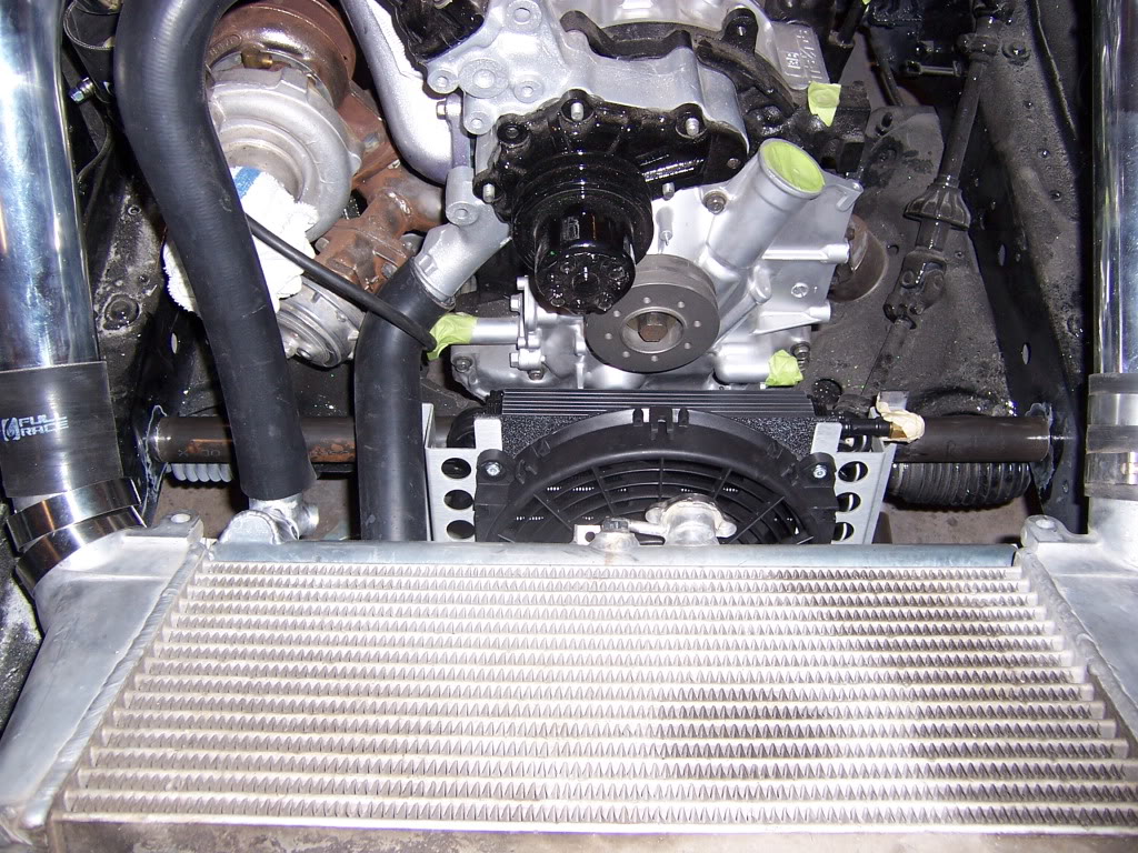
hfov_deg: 55.4
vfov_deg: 42.9
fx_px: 1085
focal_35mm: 33
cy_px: 426
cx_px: 569
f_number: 2.8
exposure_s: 1/60
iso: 80
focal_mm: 5.5
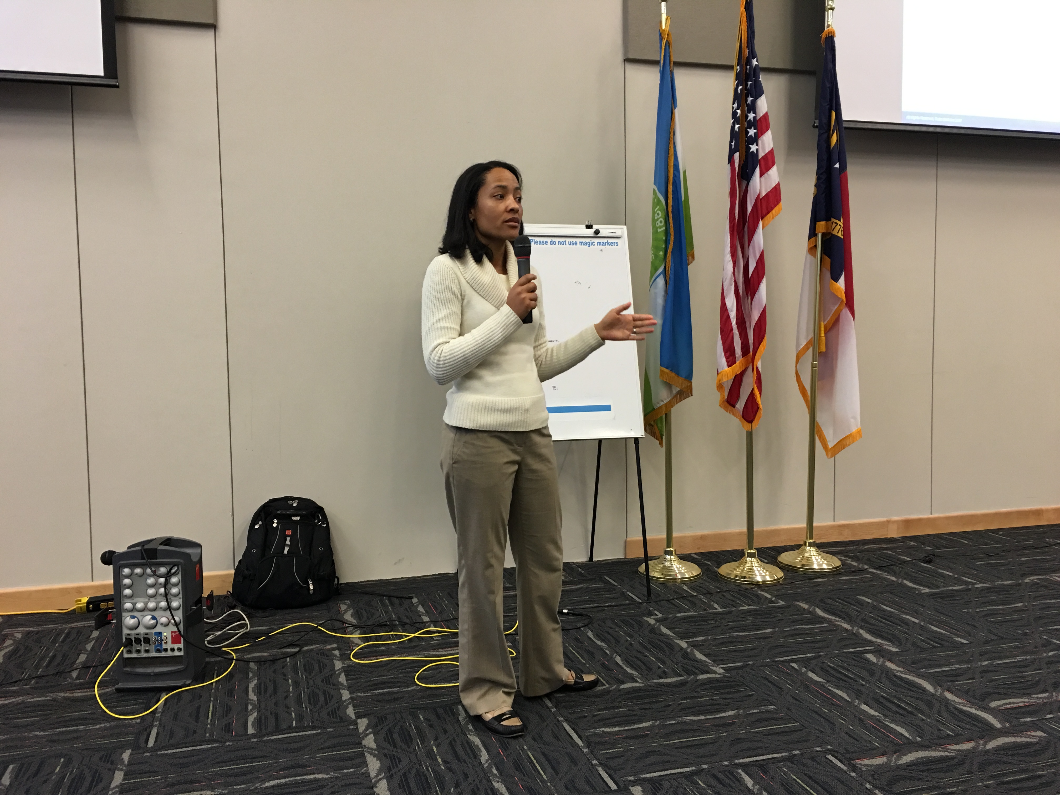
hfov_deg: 61.7
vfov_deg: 48.2
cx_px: 530
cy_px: 398
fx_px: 888
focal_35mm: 29
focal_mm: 4.15
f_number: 2.2
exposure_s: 1/15
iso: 64
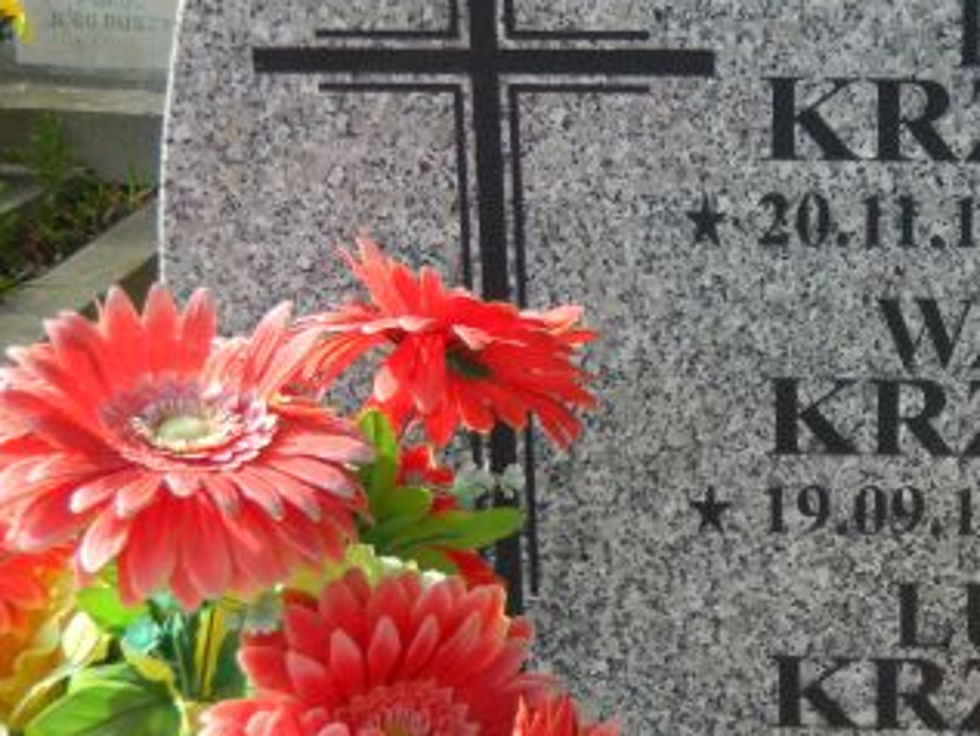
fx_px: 2379
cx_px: 909
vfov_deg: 17.6
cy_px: 360
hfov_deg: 22.6
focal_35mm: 84
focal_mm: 6.9
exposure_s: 1/527
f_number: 4
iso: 200
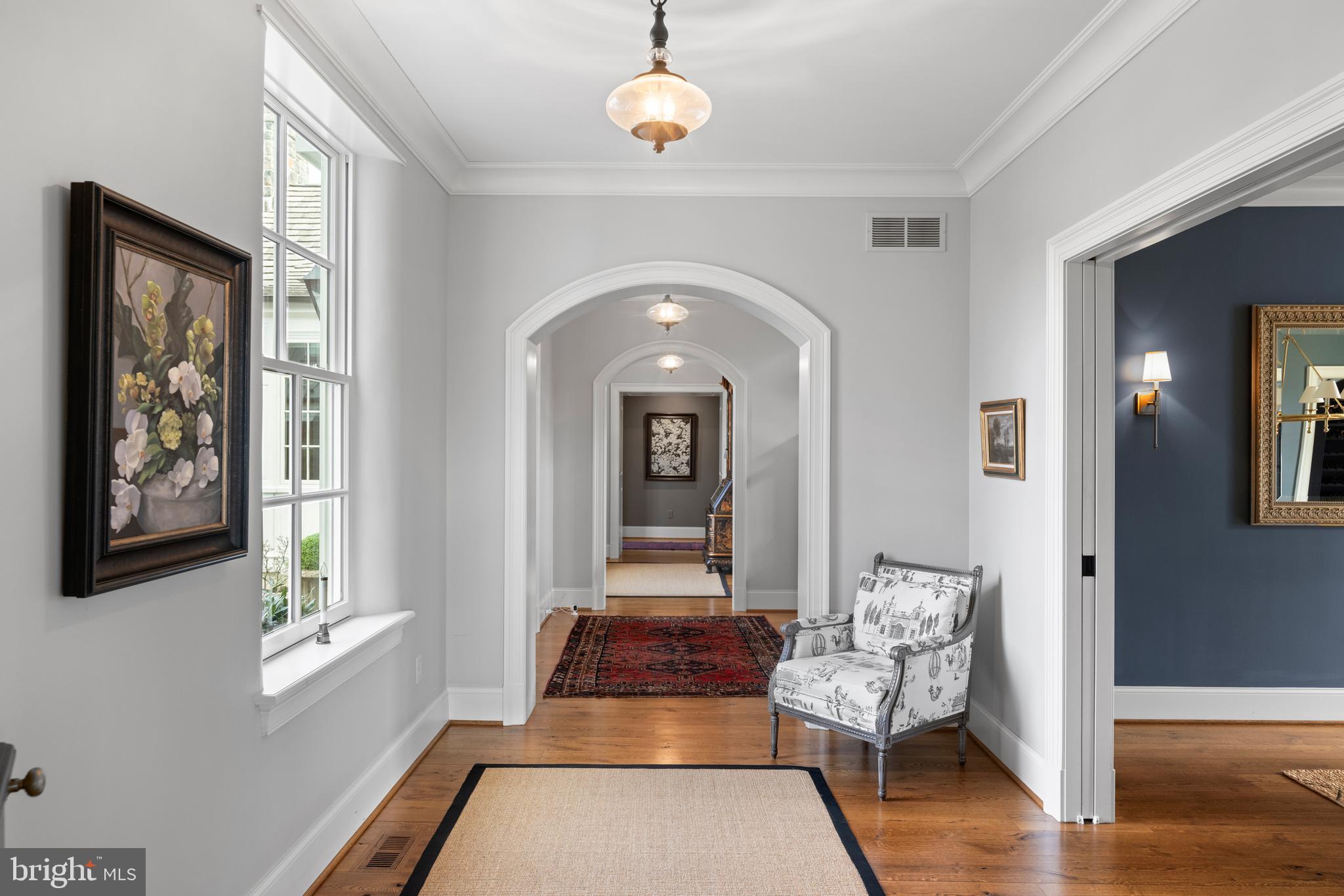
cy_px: 448
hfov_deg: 73.7
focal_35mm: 24
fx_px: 896
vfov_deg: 53.1
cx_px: 672
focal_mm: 24
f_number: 5.6
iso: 500
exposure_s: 1/10
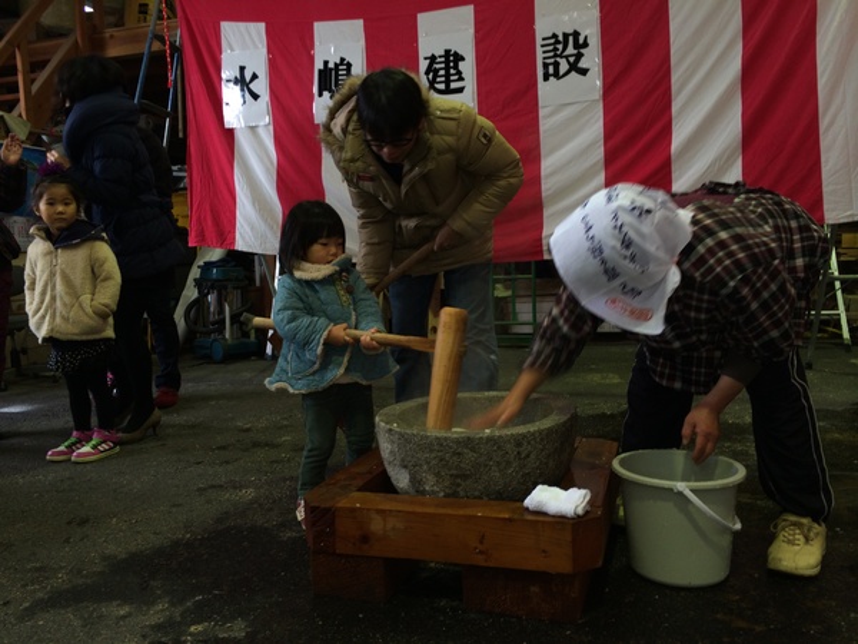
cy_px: 322
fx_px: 744
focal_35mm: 30
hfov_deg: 60.0
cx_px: 429
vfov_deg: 46.8
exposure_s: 1/30
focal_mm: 4.12
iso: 40
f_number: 2.2
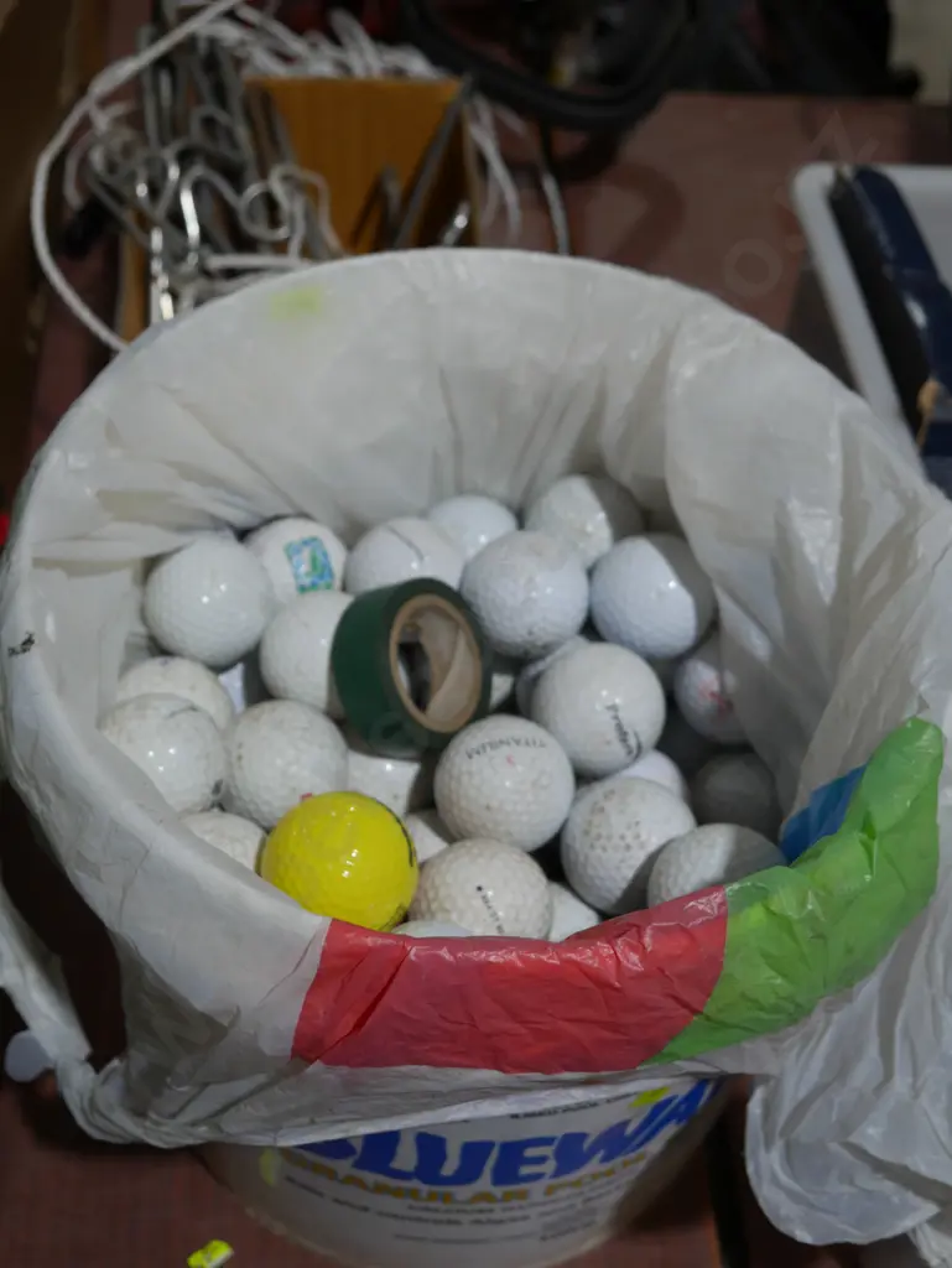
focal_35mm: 44
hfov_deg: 32.9
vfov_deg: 42.9
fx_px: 1612
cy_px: 634
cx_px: 476
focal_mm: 22
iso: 200
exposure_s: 1/100
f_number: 4.7
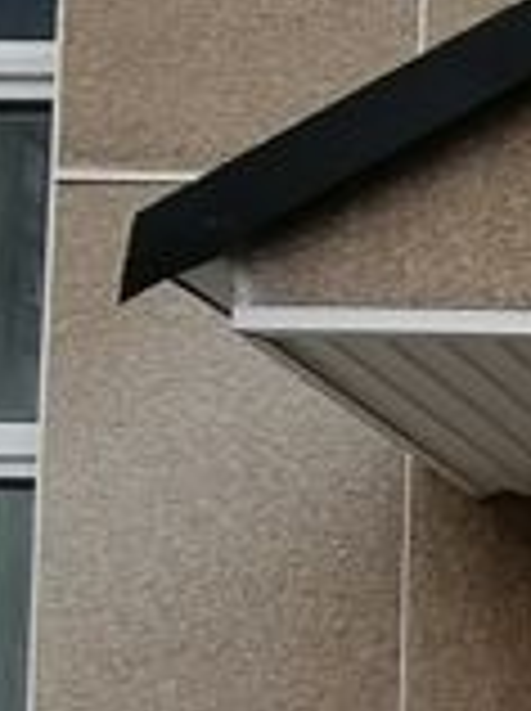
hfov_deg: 12.6
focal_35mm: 92
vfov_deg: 19.3
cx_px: 1260
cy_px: 979
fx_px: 1887
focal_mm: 2.84
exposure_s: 1/138
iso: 50
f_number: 2.4
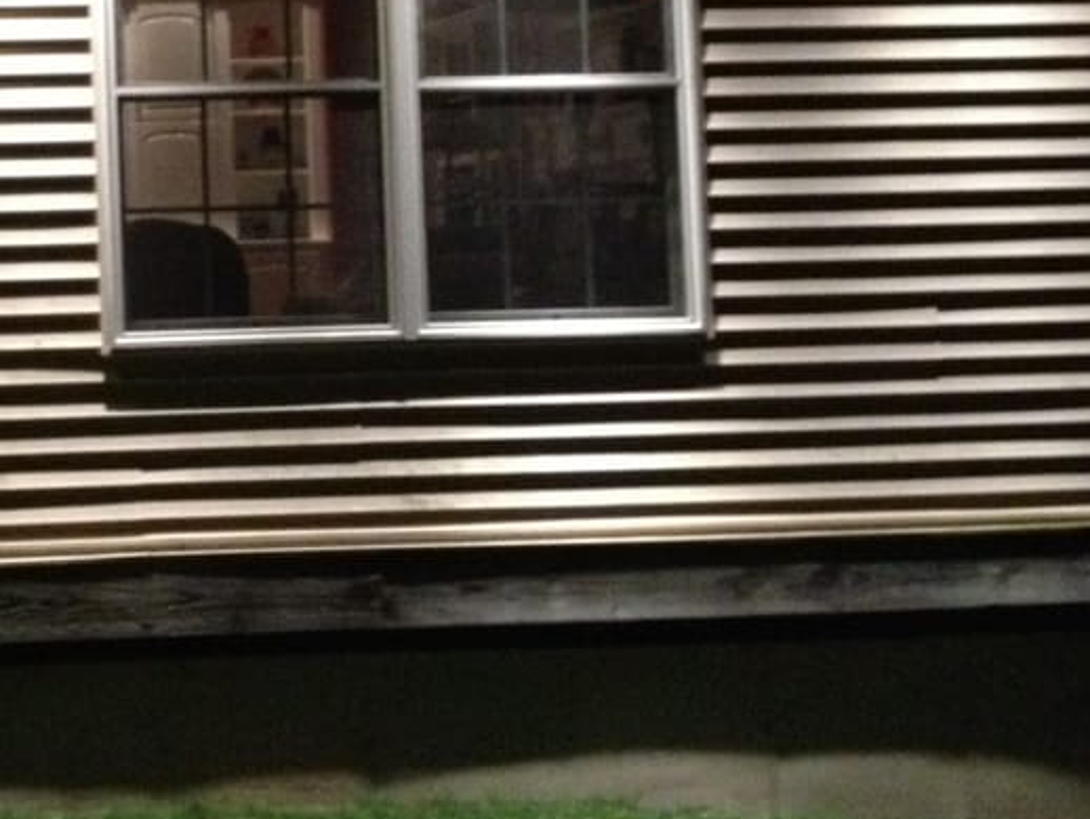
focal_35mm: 90
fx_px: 2835
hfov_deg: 21.0
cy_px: 84
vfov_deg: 16.2
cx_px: -12
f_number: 2.4
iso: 640
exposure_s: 1/15
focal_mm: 4.28
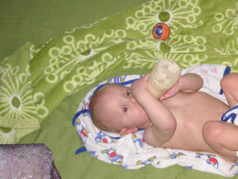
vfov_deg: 22.6
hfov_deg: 29.4
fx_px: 447
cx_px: 176
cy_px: 75
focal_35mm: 65
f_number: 2.8
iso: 160
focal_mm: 6.1
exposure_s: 1/45
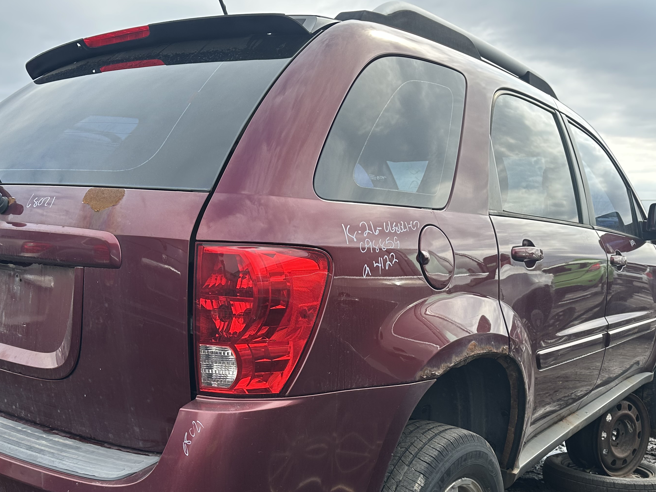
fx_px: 682
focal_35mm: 36
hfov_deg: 51.2
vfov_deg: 39.0
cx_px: 291
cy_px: 344
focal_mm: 6.86
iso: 80
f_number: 1.78
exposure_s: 1/1198
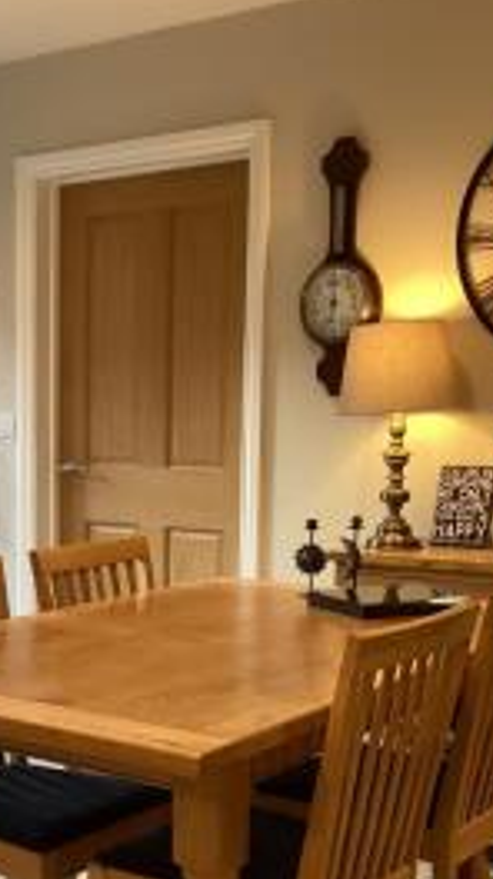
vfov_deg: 36.8
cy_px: 598
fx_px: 1305
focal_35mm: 56
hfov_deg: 20.8
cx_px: 23
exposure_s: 1/50
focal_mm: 3.3
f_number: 2.4
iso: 100
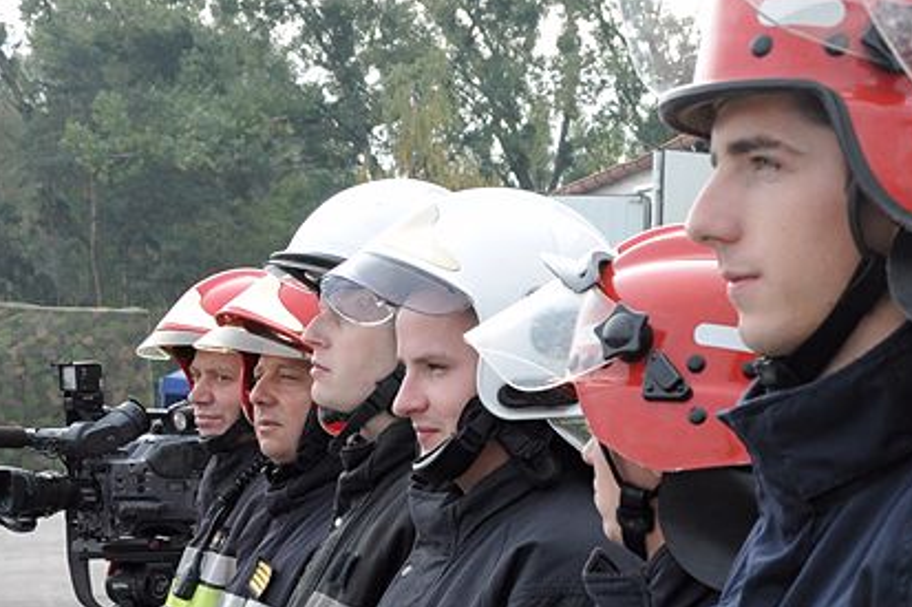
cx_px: 784
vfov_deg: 12.6
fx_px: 2735
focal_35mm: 108
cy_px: 458
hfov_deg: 18.7
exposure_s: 1/320
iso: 500
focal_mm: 35
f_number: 9
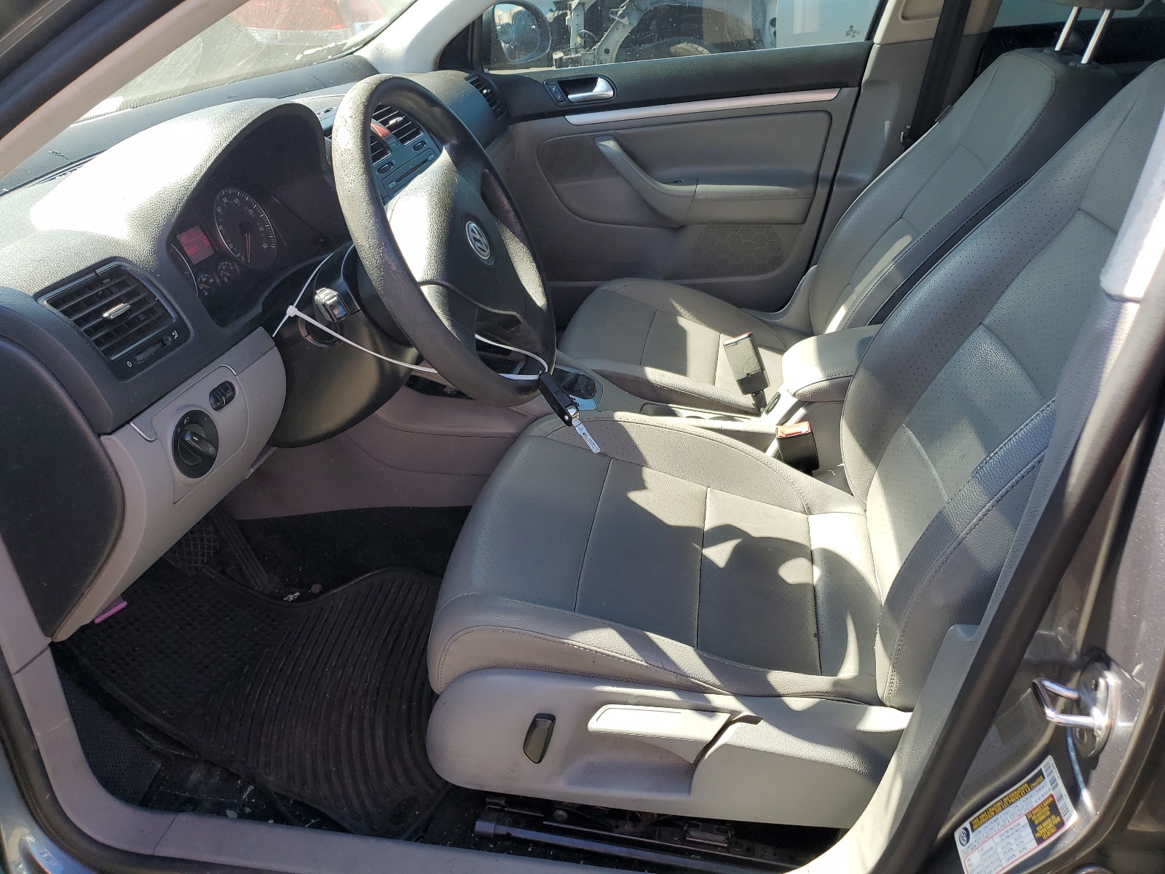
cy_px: 437
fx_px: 875
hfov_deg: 67.3
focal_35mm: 26
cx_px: 582
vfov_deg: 53.1
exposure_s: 1/400
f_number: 1.5
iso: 50
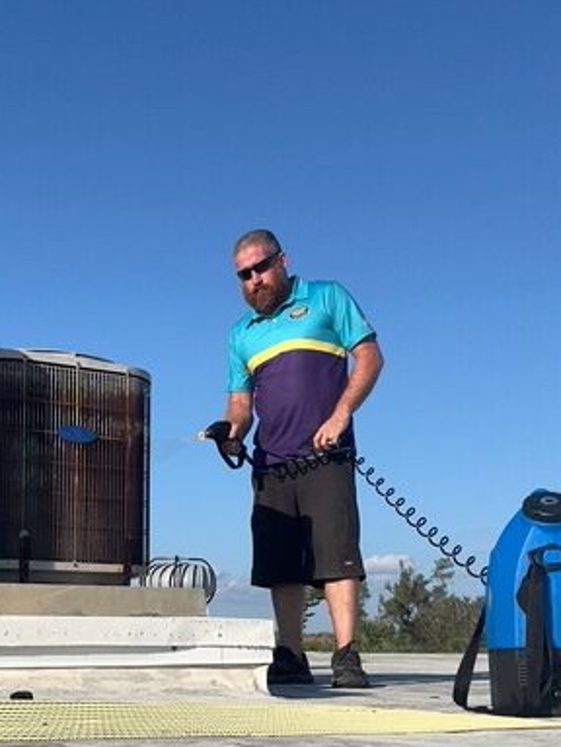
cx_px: 175
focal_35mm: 50
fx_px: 1080
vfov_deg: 37.1
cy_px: 574
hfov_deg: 28.9
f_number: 1.9
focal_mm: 2.69
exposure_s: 1/2688
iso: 25
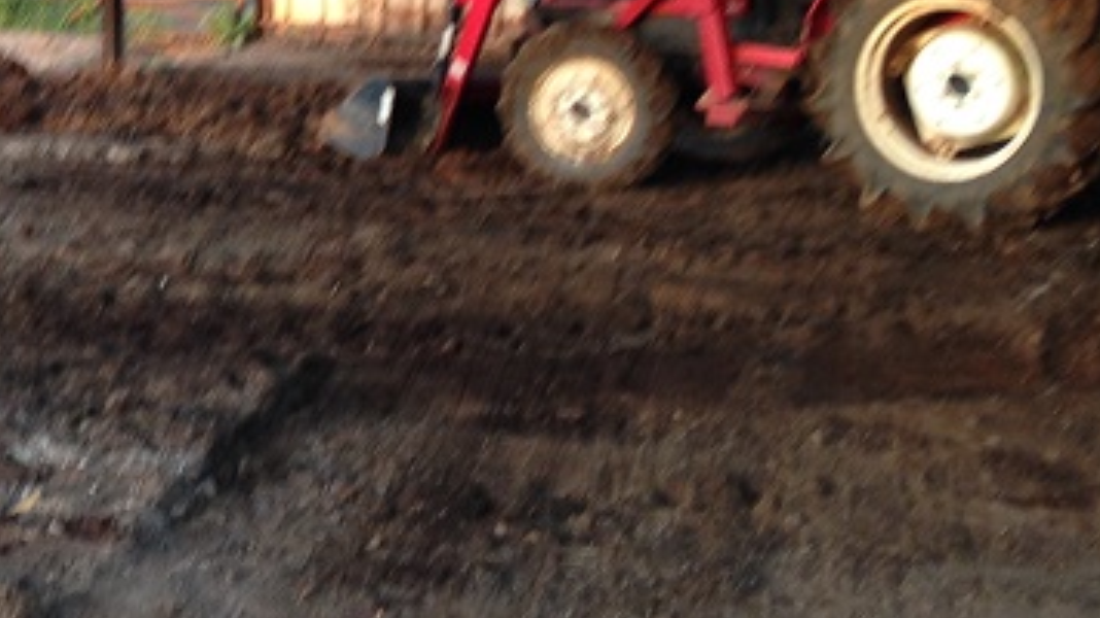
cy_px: 42
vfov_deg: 13.2
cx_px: -151
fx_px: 2653
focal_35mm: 91
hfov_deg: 22.0
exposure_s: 1/30
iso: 50
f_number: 2.4
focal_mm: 4.12
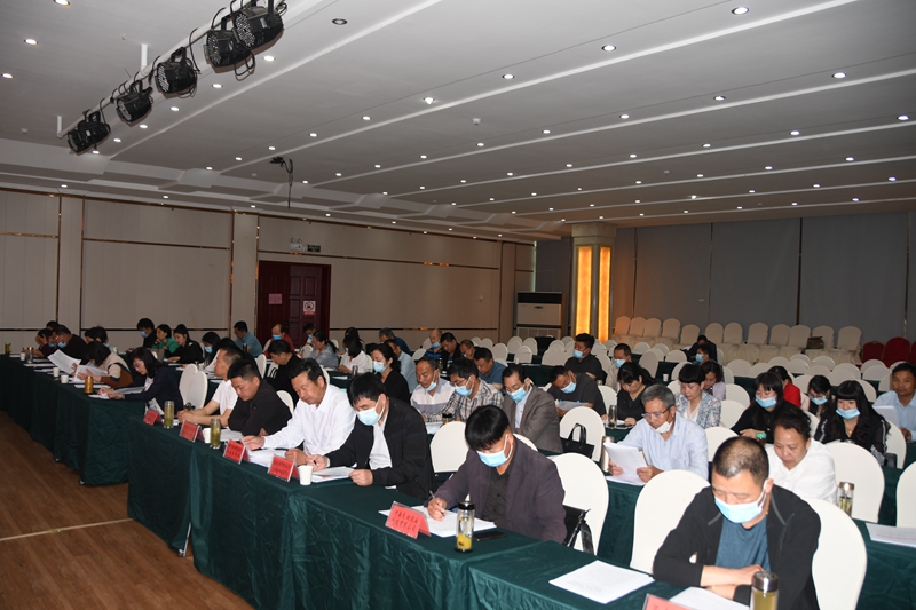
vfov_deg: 47.9
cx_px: 458
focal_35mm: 27
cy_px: 305
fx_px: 687
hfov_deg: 67.4
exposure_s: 1/60
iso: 250
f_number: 3.5
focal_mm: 18
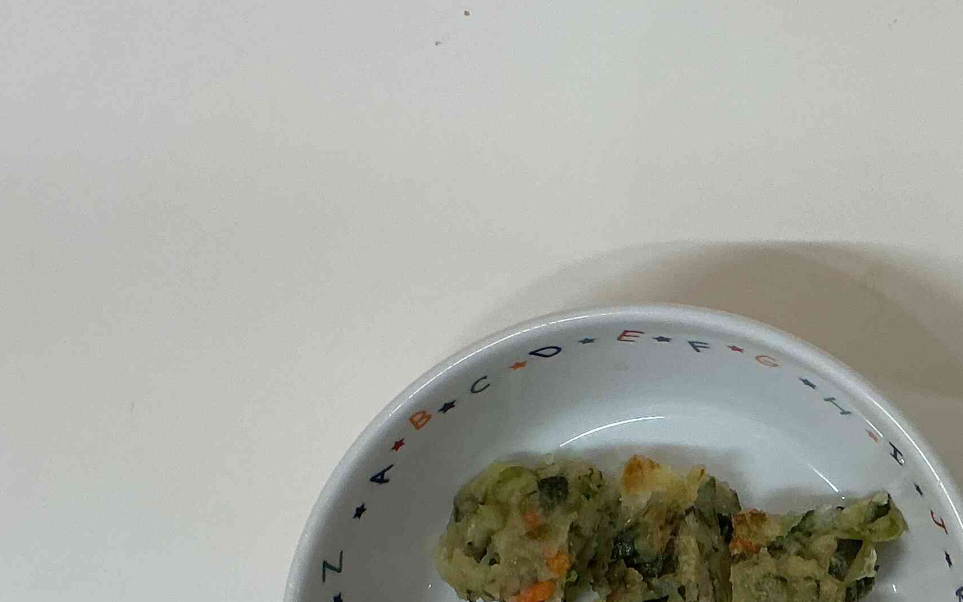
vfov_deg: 17.7
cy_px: 504
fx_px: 1916
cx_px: 865
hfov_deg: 27.2
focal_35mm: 73
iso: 64
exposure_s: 1/120
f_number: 1.8
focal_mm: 3
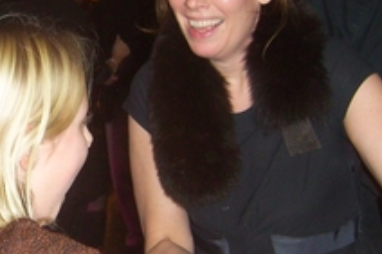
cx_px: -4
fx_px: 1187
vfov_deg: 12.2
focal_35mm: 112
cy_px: 112
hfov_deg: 17.8
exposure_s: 1/30
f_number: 2.8
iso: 100
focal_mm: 7.8
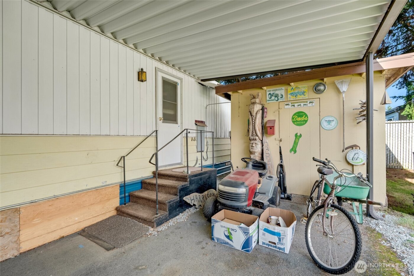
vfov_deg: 73.7
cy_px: 138
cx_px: 207
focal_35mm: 16
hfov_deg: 96.7
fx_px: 184
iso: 400
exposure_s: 1/1000
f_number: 8
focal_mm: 16
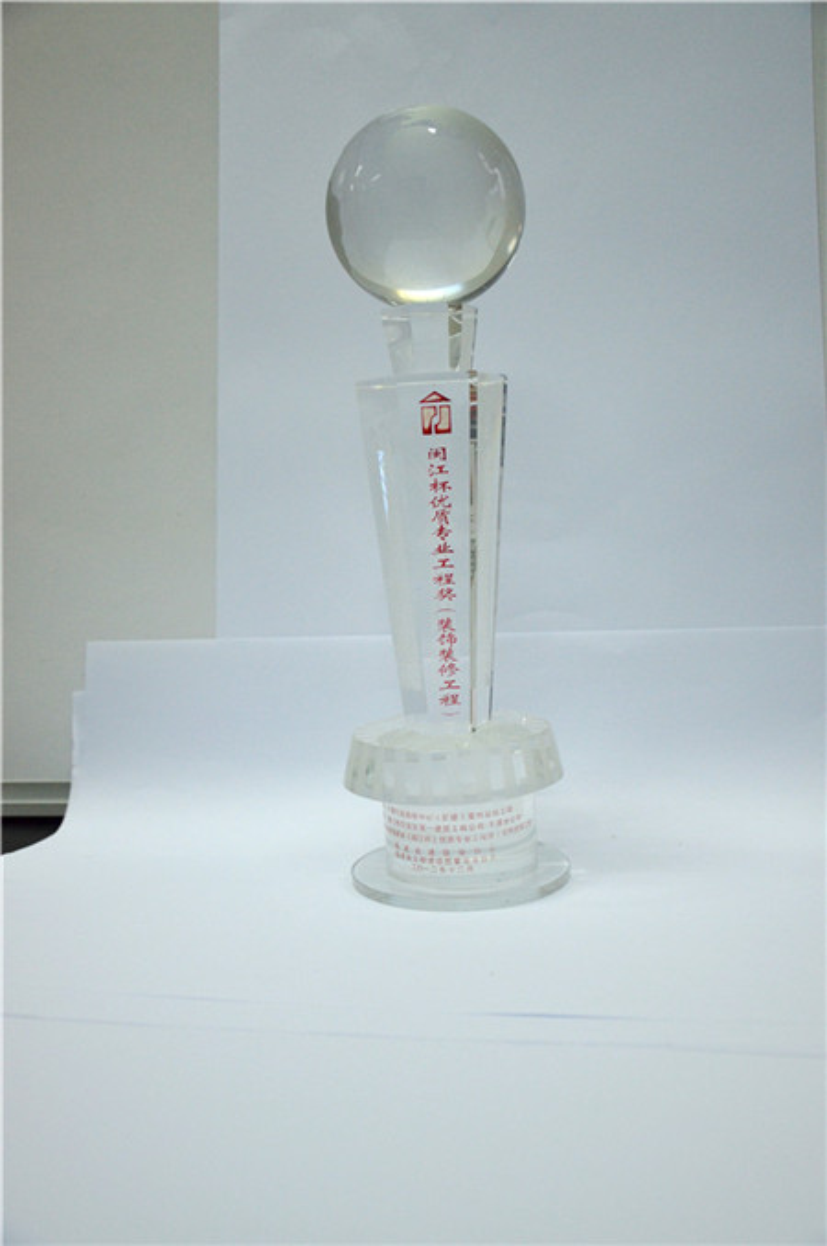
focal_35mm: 38
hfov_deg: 35.4
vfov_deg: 51.3
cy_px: 623
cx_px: 414
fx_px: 1296
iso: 640
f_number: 4
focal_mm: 25
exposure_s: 1/60
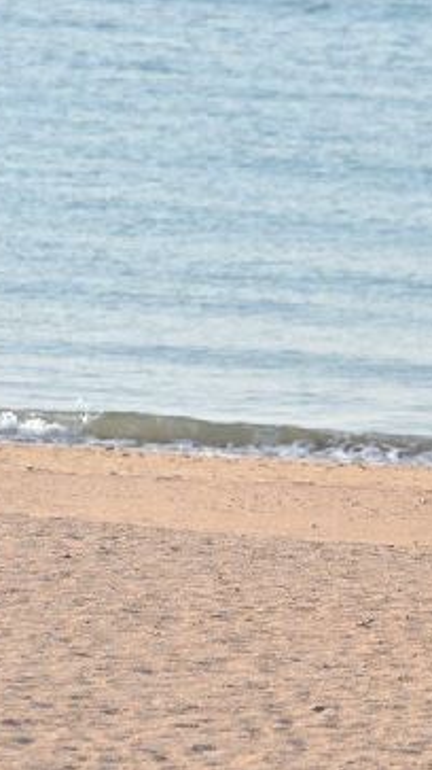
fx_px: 9700
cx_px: 485
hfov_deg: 2.5
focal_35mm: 476
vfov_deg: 4.5
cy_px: 385
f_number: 6.3
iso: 400
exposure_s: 1/2500
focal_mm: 200
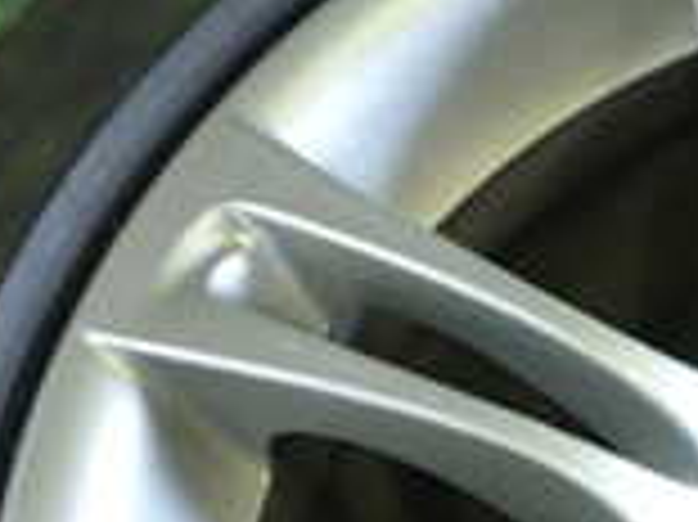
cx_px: 1067
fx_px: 2337
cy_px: 684
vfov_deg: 12.4
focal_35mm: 116
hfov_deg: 15.6
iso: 200
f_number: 2.3
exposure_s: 1/30
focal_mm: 5.4
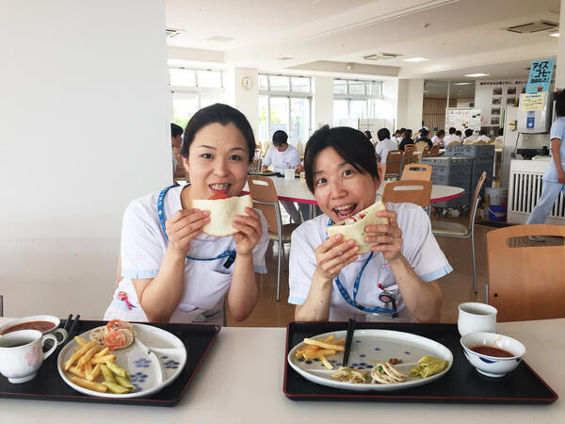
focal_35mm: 29
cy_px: 212
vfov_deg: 48.2
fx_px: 473
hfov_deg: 61.7
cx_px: 282
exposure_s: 1/120
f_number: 2.2
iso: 50
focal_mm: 4.15
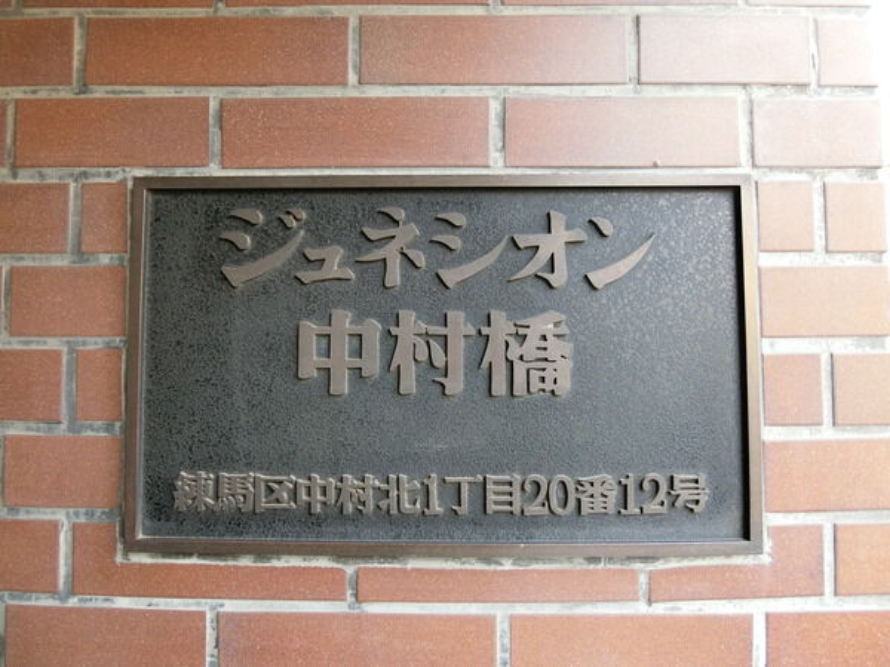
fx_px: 489
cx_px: 445
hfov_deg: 84.7
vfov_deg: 68.7
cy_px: 334
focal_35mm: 19
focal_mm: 4.06
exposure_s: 1/125
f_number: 2.7
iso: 320
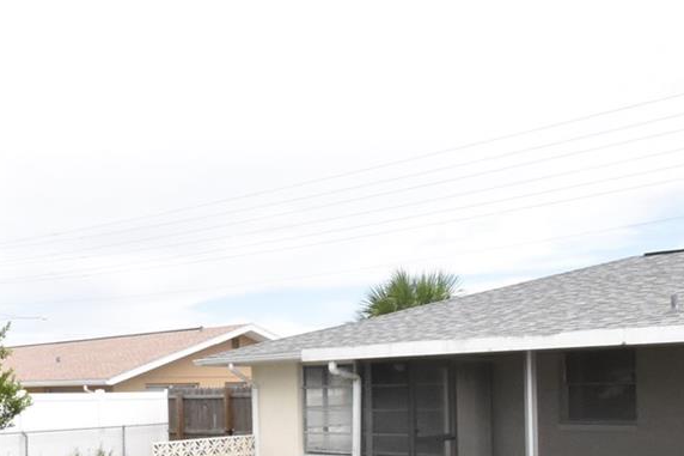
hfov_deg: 45.1
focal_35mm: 42
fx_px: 798
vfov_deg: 30.7
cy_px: 397
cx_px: 188
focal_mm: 10
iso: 1600
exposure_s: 1/200
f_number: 22
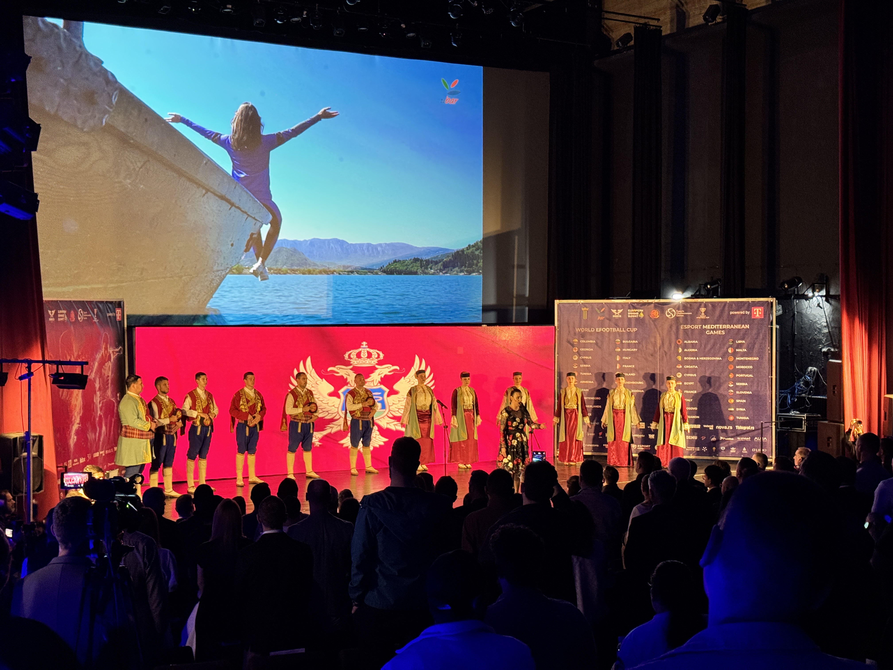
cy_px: 335
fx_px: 1238
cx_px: 446
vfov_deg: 30.3
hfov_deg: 39.7
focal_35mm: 48
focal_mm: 6.76
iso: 250
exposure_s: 1/60
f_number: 1.78
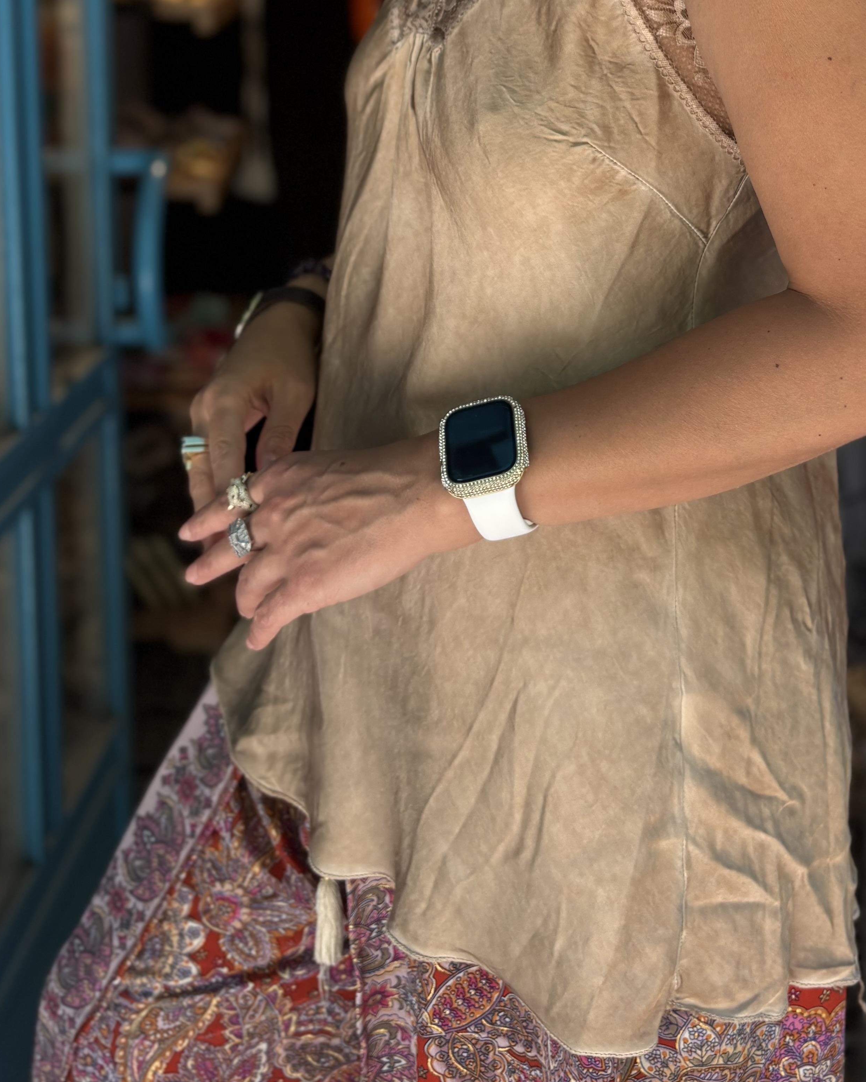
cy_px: 81
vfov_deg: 36.7
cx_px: 591
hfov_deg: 31.8
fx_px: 1506
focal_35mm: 47
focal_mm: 5.96
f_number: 1.6
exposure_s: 1/182
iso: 40
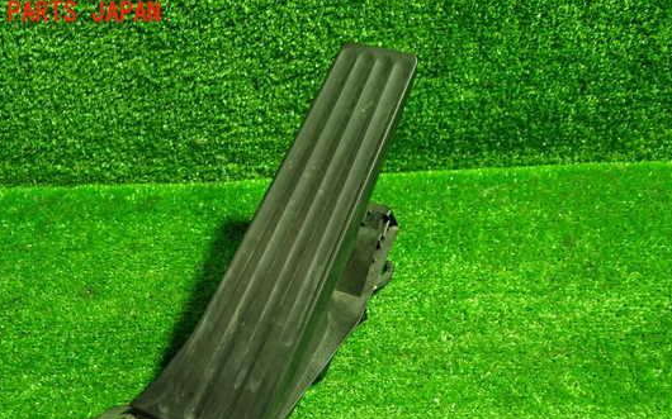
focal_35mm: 36
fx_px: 659
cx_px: 311
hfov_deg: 54.0
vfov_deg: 35.0
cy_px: 282
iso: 400
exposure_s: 1/30
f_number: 2.3
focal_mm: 5.4
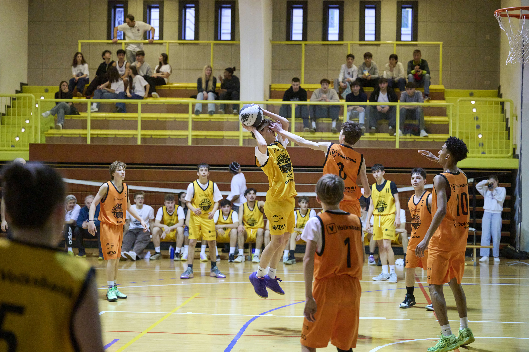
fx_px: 1029
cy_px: 176
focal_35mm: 70
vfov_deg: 19.5
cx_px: 264
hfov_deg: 28.8
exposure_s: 1/800
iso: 5000
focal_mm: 70
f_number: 2.8
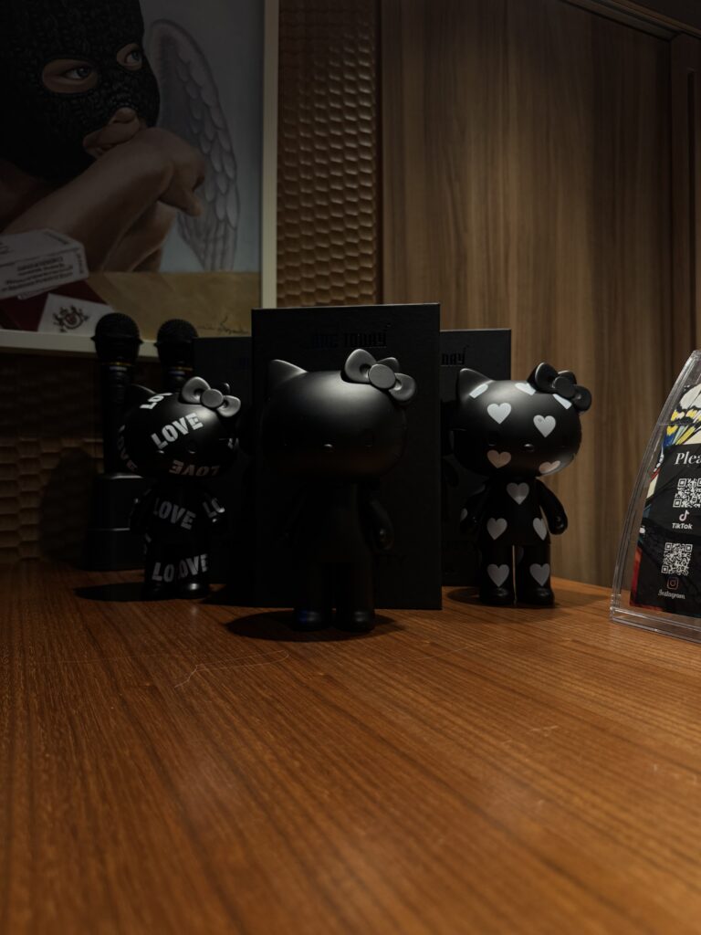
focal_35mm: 24
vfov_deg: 71.6
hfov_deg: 56.8
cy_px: 468
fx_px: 648
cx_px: 350
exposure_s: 1/100
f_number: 1.78
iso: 200
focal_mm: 6.76
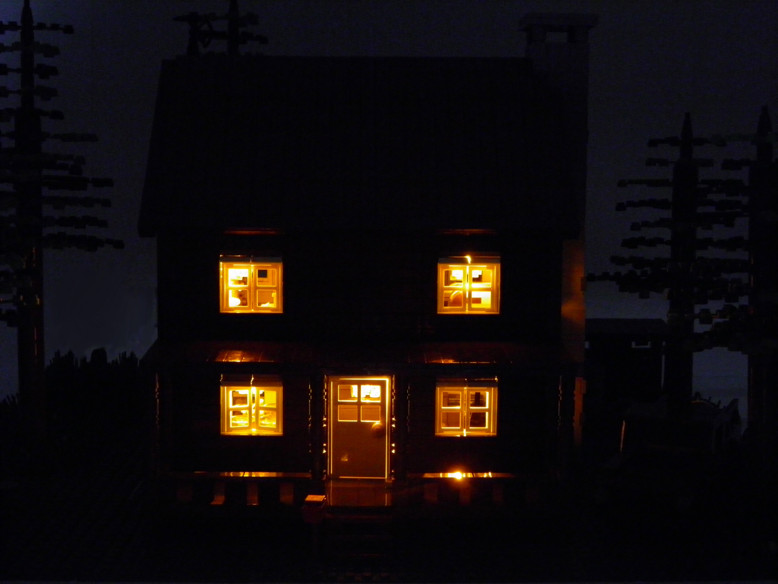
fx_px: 1101
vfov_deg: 29.7
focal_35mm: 49
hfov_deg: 38.9
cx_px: 389
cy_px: 292
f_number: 3.5
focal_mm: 8.9
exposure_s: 1/2
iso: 400
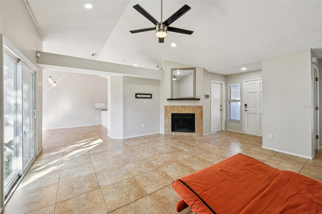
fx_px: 125
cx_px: 161
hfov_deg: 104.3
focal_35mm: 14
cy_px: 107
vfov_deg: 81.2
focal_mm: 14
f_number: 8
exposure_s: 1/30
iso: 400
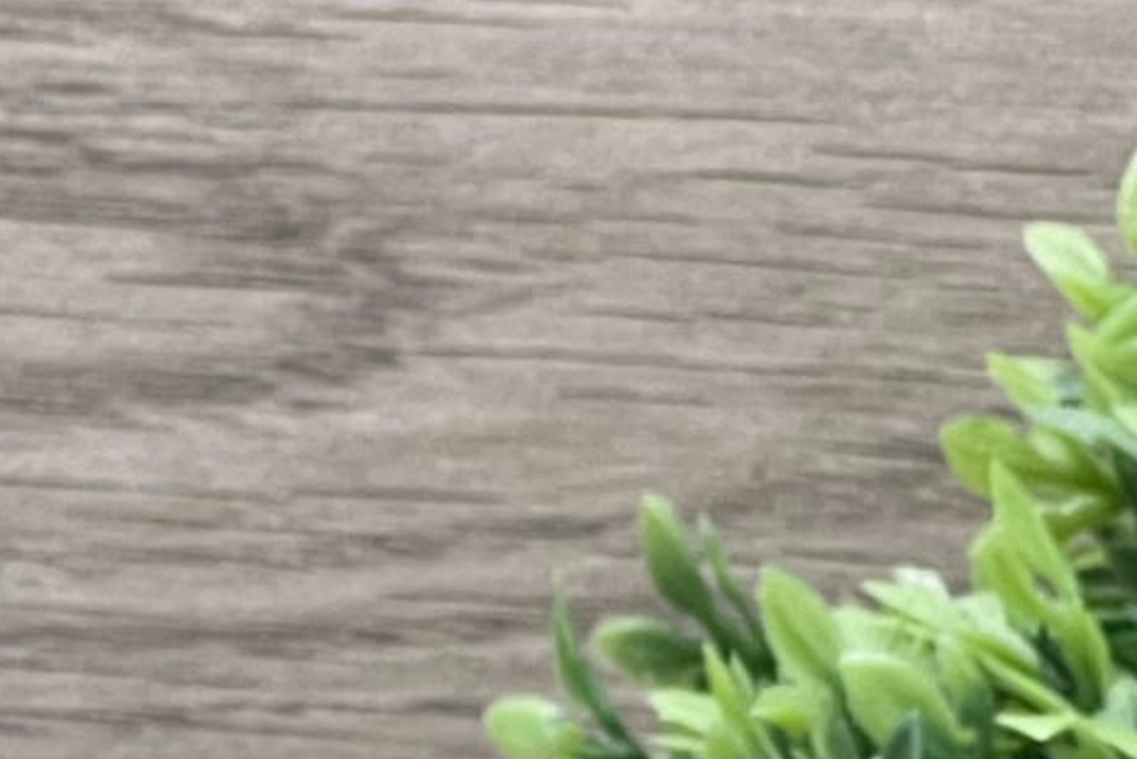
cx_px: -756
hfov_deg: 4.6
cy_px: 1606
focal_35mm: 440
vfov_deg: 3.1
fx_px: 13900
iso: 80
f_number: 2.8
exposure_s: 1/100
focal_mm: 9
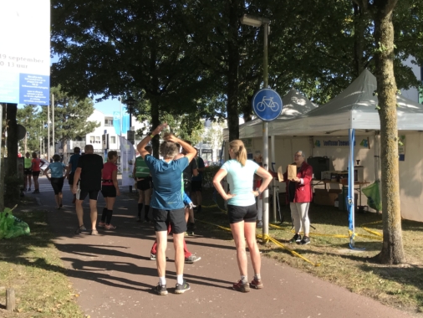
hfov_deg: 47.8
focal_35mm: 39
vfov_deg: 36.8
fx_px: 477
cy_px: 153
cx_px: 232
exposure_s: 1/977
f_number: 1.8
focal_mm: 3.99
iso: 20
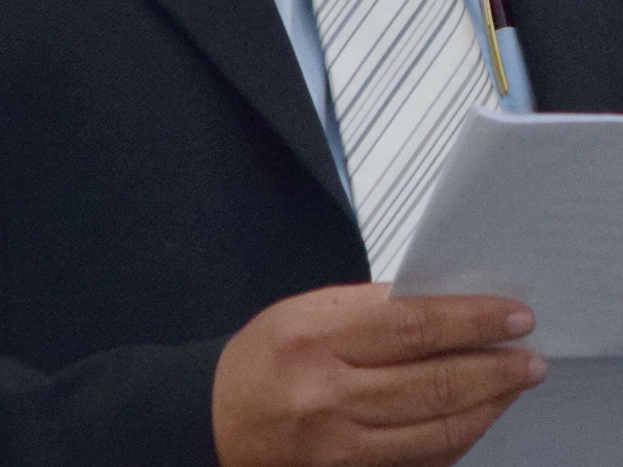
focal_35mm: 1467
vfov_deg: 1.0
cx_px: 522
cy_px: -230
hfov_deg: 1.4
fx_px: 26400
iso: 2500
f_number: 5.3
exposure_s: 1/125
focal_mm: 210
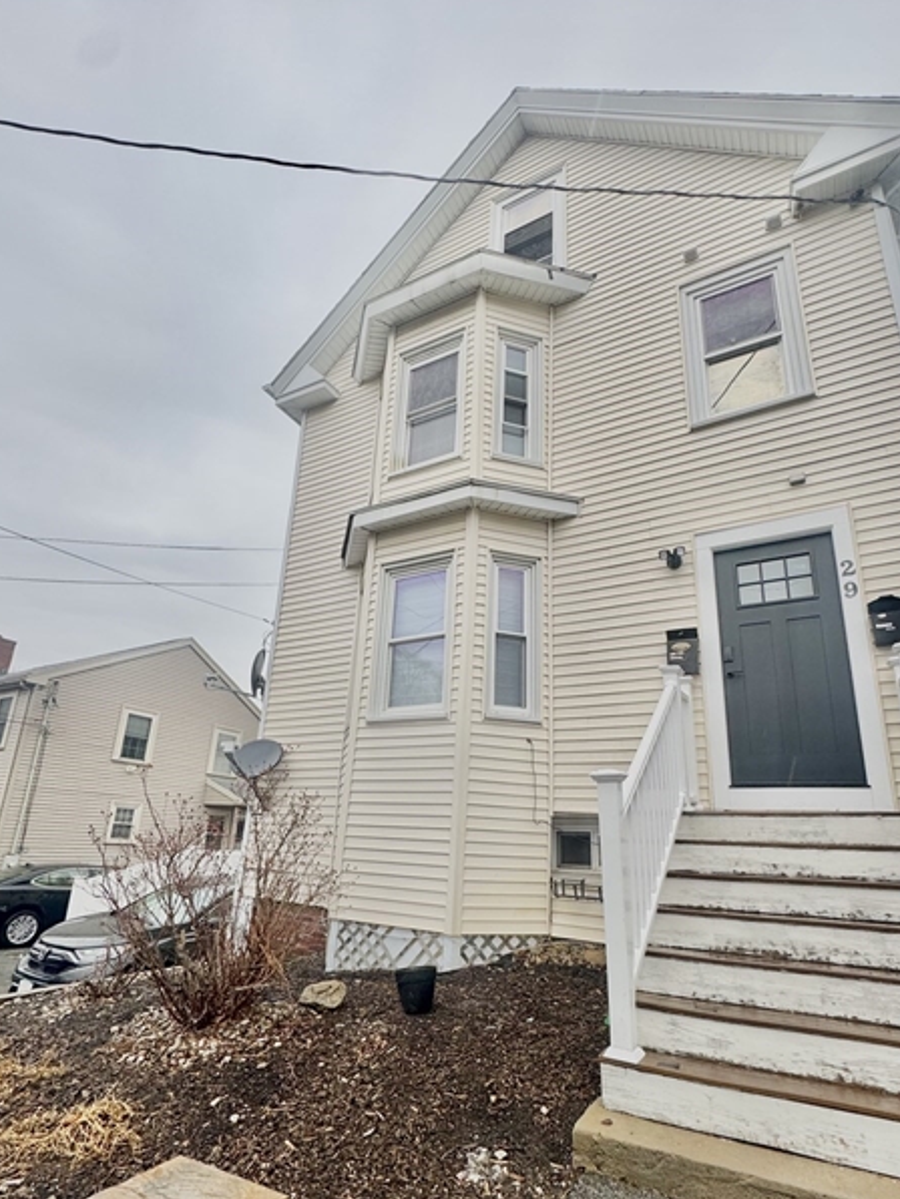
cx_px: 452
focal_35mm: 18
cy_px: 661
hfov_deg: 71.6
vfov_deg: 87.5
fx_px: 624
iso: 40
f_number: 2.2
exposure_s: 1/269
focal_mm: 2.22
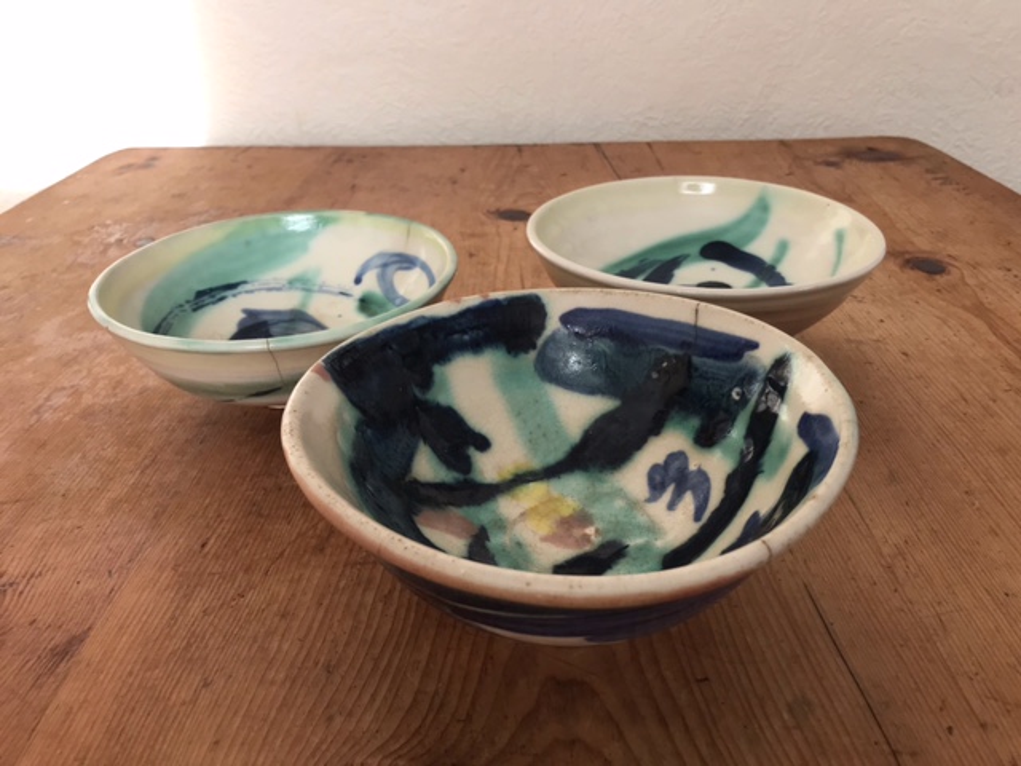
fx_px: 826
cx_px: 510
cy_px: 383
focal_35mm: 28
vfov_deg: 49.7
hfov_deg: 63.4
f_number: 1.8
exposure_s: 1/100
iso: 25
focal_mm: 3.99
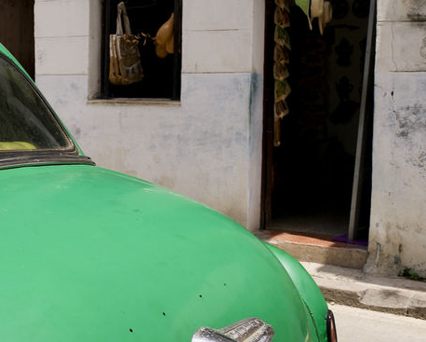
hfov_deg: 31.7
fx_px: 744
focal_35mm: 59
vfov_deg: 25.8
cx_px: 151
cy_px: 161
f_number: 9
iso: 100
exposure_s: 1/125
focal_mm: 18
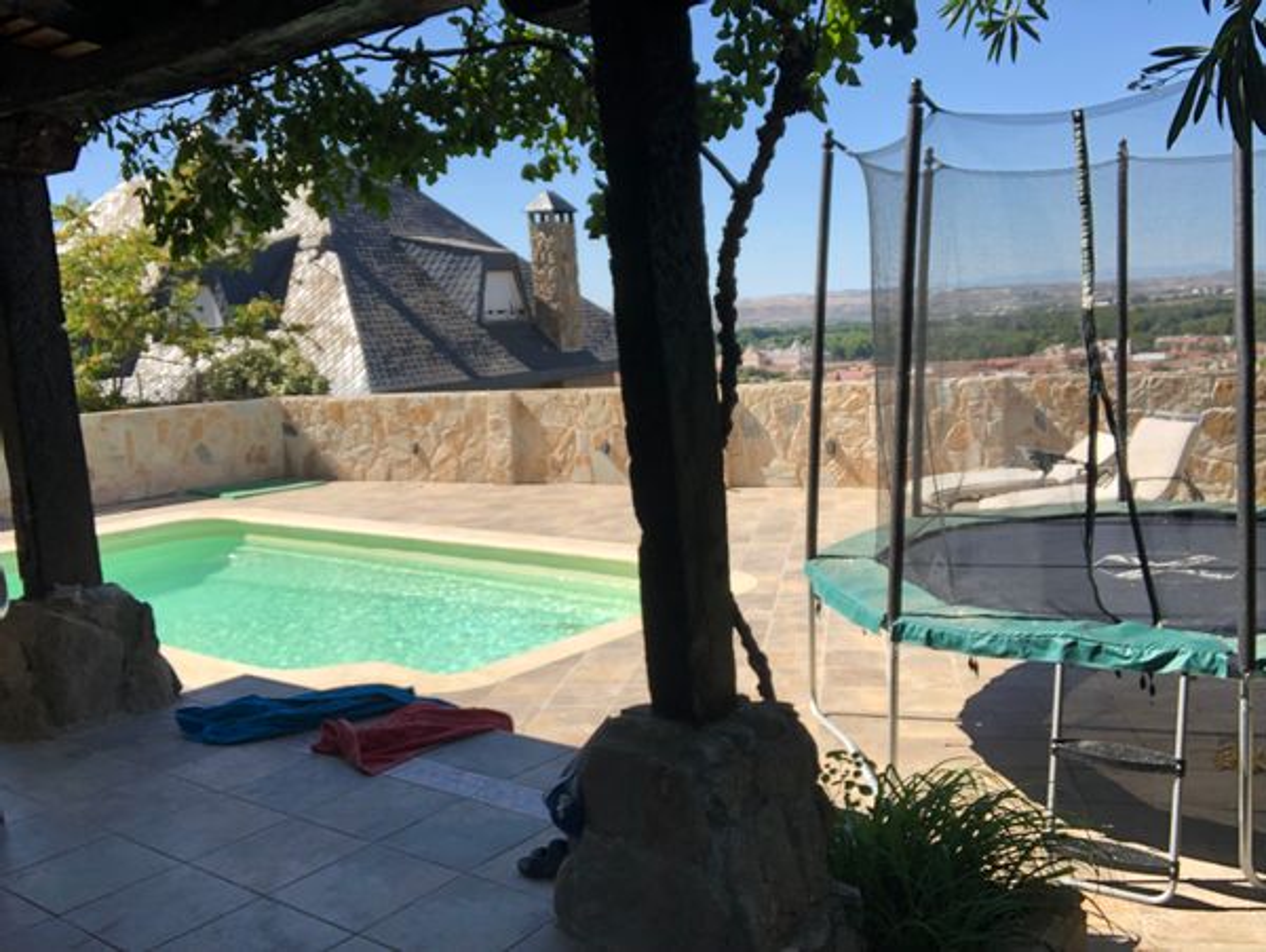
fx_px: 1171
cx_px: 633
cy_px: 476
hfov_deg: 56.8
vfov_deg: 44.2
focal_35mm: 32
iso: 20
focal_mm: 2.87
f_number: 2.2
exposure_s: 1/601
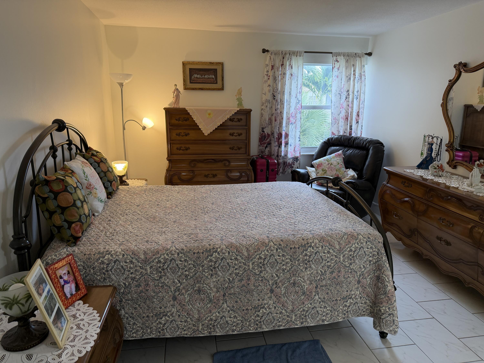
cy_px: 182
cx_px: 242
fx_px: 336
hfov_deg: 71.6
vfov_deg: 56.8
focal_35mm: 24
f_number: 1.78
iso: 200
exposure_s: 1/120
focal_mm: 6.76
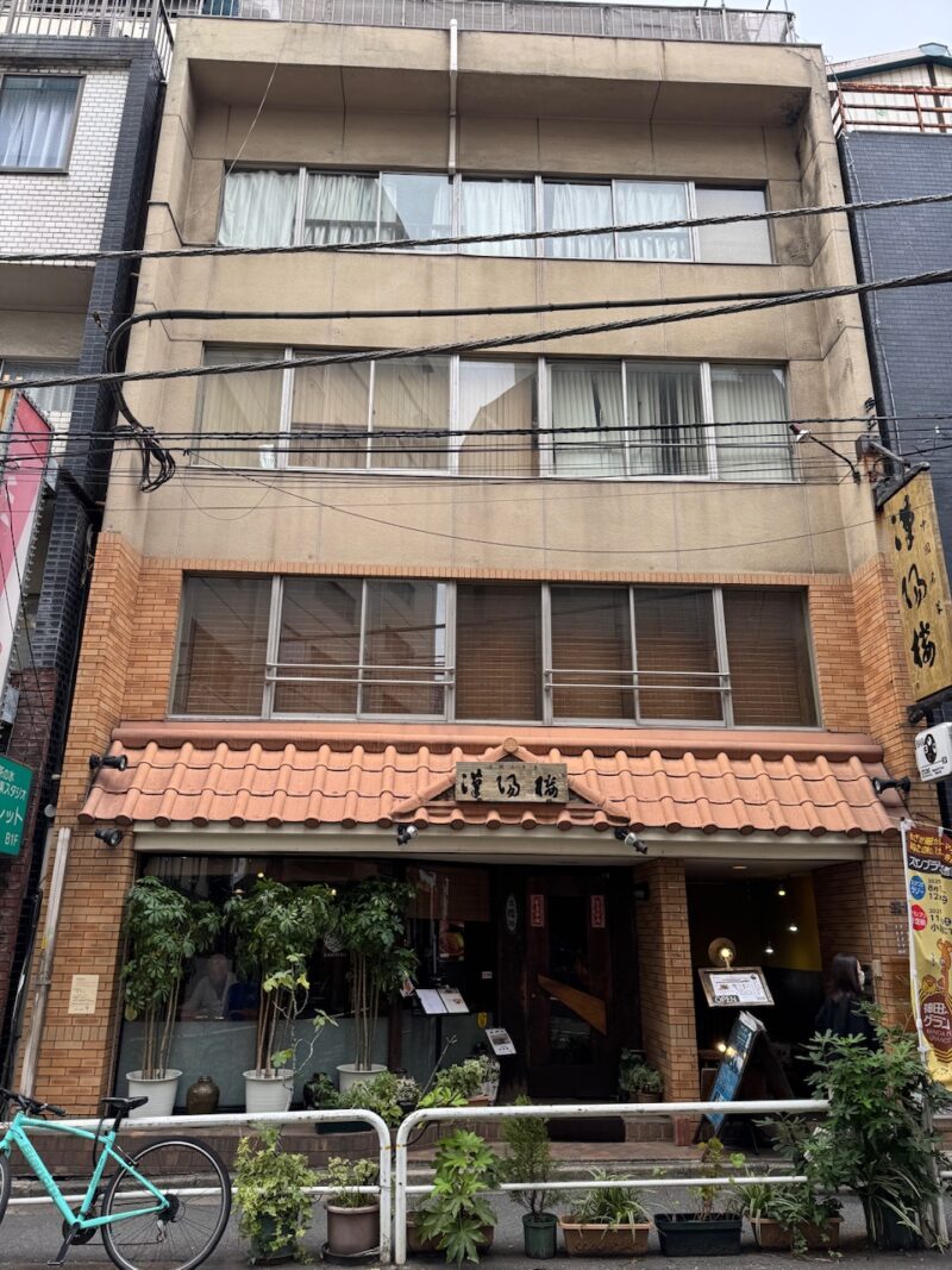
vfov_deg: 71.6
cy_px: 635
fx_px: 880
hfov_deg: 56.8
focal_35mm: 24
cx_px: 476
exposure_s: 1/639
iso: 80
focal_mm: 6.76
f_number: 1.78
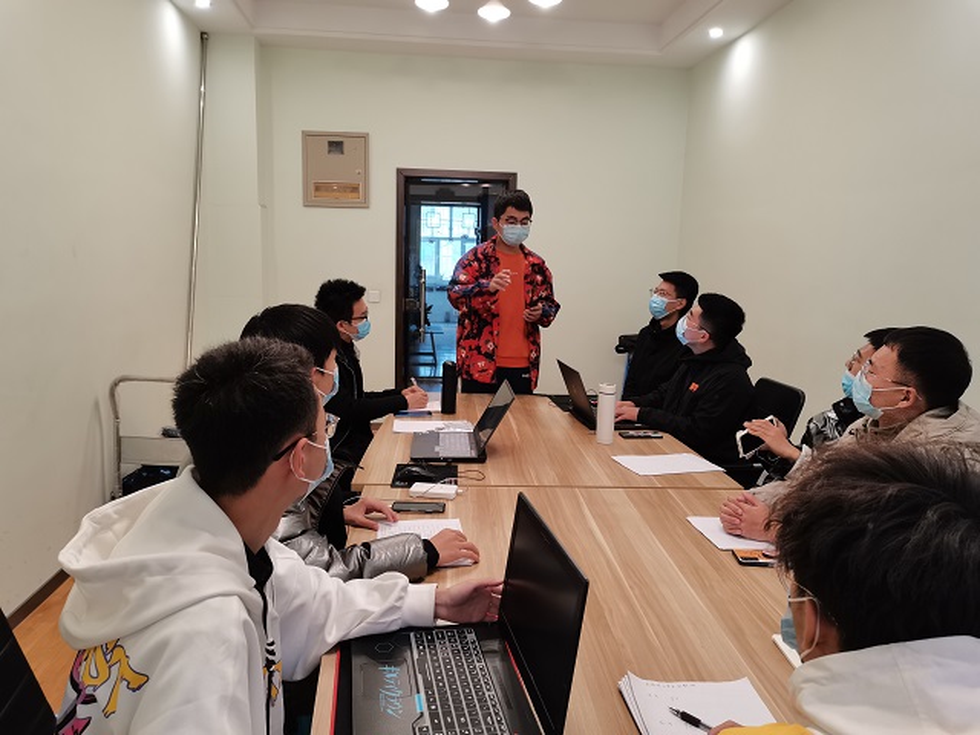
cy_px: 368
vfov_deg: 53.1
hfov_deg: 67.3
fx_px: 736
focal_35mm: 26
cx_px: 490
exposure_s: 1/50
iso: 320
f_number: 1.8
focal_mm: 5.58
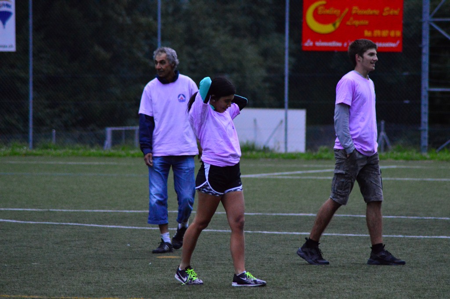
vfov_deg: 5.5
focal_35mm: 248
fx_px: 3091
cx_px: 225
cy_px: 150
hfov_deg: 8.3
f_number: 4.5
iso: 3200
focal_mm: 165
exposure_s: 1/320
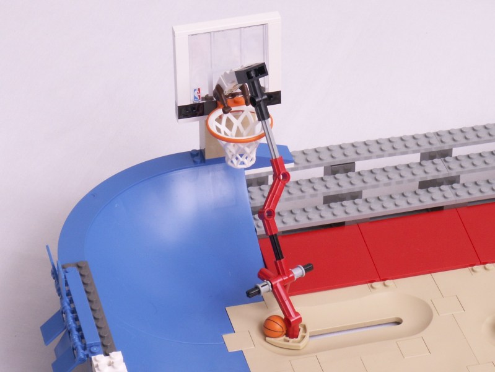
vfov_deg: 13.2
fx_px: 1602
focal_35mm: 112
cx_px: 248
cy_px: 186
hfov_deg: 17.6
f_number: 8
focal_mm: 18.22
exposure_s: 1/1.25
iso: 50
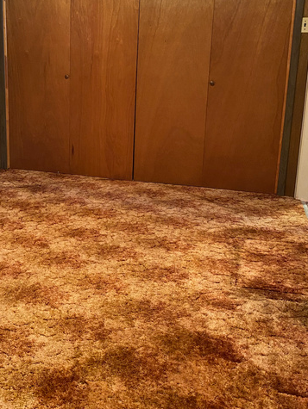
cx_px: 99
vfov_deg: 44.2
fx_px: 498
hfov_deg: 34.0
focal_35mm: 42
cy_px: 139
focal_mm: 4.25
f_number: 1.8
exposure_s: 1/30
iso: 500
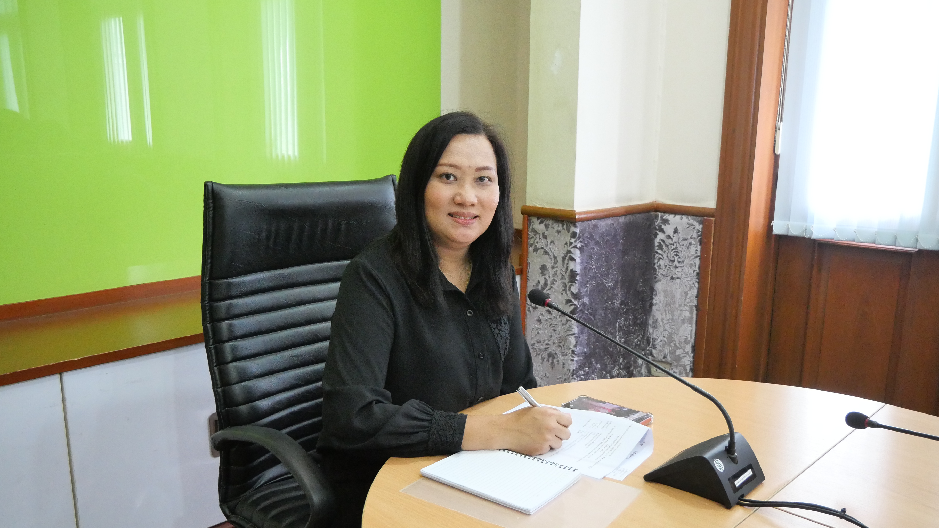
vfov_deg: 37.7
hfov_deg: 62.6
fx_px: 772
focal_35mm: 31
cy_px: 290
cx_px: 472
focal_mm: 14
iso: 3200
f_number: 3.6
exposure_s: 1/80
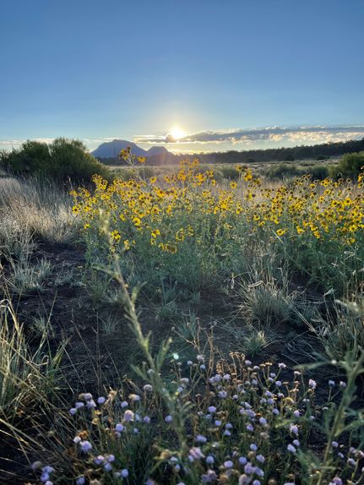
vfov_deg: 69.4
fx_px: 350
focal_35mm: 25
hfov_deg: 54.9
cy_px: 242
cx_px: 182
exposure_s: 1/2336
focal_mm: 5.1
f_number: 1.6
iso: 32
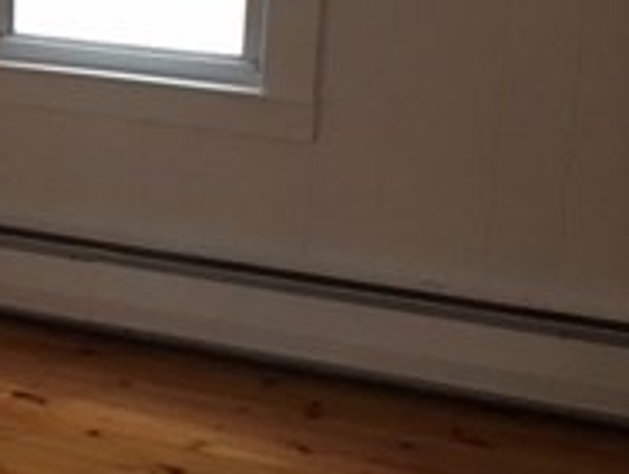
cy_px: 182
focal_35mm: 99
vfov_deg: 15.0
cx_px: -145
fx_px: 1802
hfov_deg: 18.6
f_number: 2.2
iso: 32
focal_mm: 4.15
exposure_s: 1/30
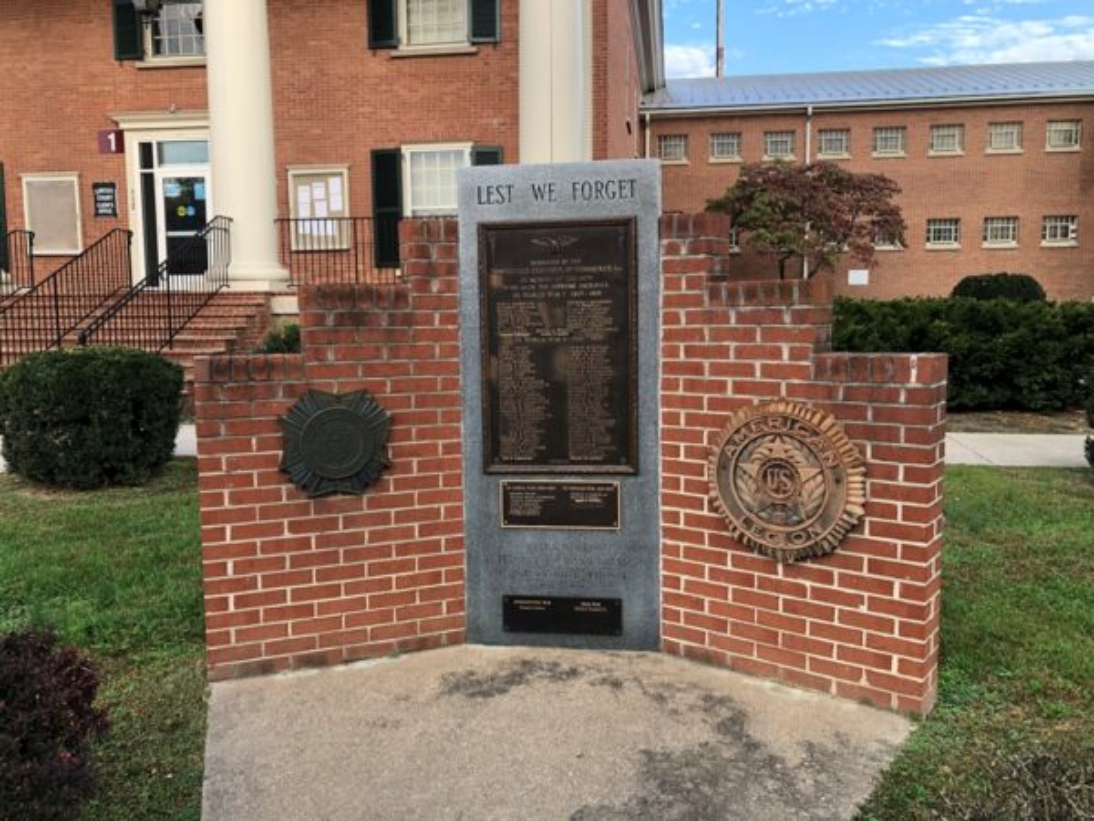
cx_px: 547
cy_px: 410
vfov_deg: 49.7
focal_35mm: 28
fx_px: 885
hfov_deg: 63.4
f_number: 1.8
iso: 32
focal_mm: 3.99
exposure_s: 1/120
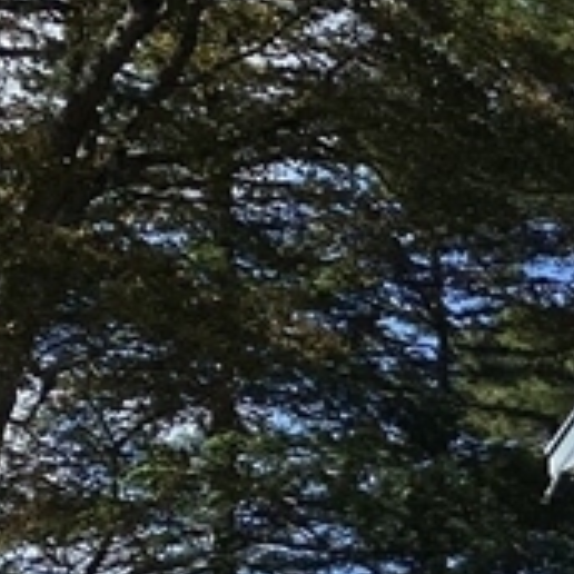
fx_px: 2570
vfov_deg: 12.0
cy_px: 948
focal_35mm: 137
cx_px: 1442
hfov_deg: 10.6
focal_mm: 4.25
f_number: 1.8
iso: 32
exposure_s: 1/7692
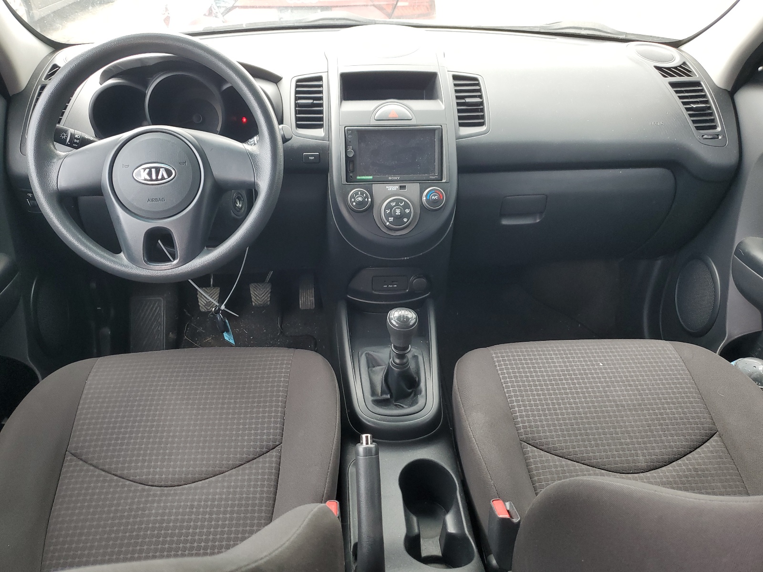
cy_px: 286
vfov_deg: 53.1
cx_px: 382
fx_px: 573
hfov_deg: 67.3
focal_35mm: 26
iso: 57
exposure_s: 1/60.2
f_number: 1.5
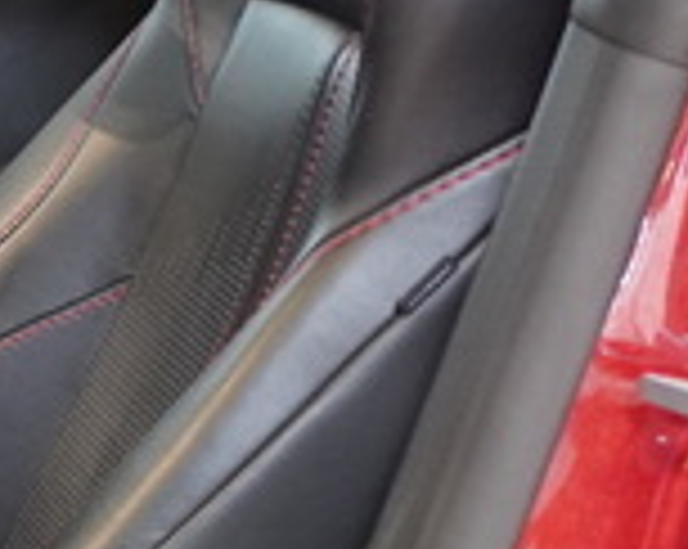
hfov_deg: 15.2
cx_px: -522
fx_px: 2246
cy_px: 189
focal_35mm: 110
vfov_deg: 13.9
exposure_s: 1/15
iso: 2000
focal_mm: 15
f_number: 4
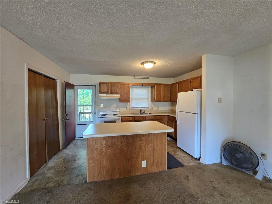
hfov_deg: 106.2
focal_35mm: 13
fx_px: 102
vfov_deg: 89.9
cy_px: 102
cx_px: 136
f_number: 2.2
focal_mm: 2.2
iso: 640
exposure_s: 1/60
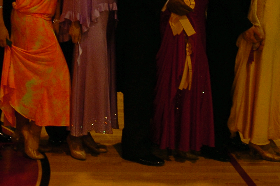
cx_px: 109
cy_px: 18
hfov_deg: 26.3
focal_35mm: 77
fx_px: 598
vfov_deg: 17.4
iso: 250
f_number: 5
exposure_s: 1/30
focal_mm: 20
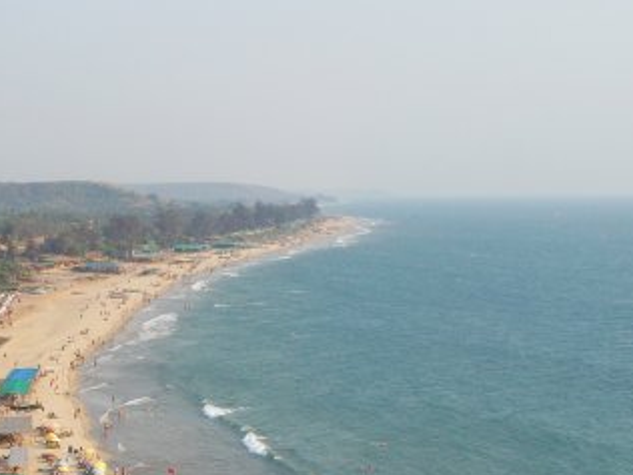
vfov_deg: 19.4
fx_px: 1390
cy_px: 259
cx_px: -106
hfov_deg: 23.6
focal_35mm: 76
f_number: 10
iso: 200
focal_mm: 15
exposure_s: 1/320
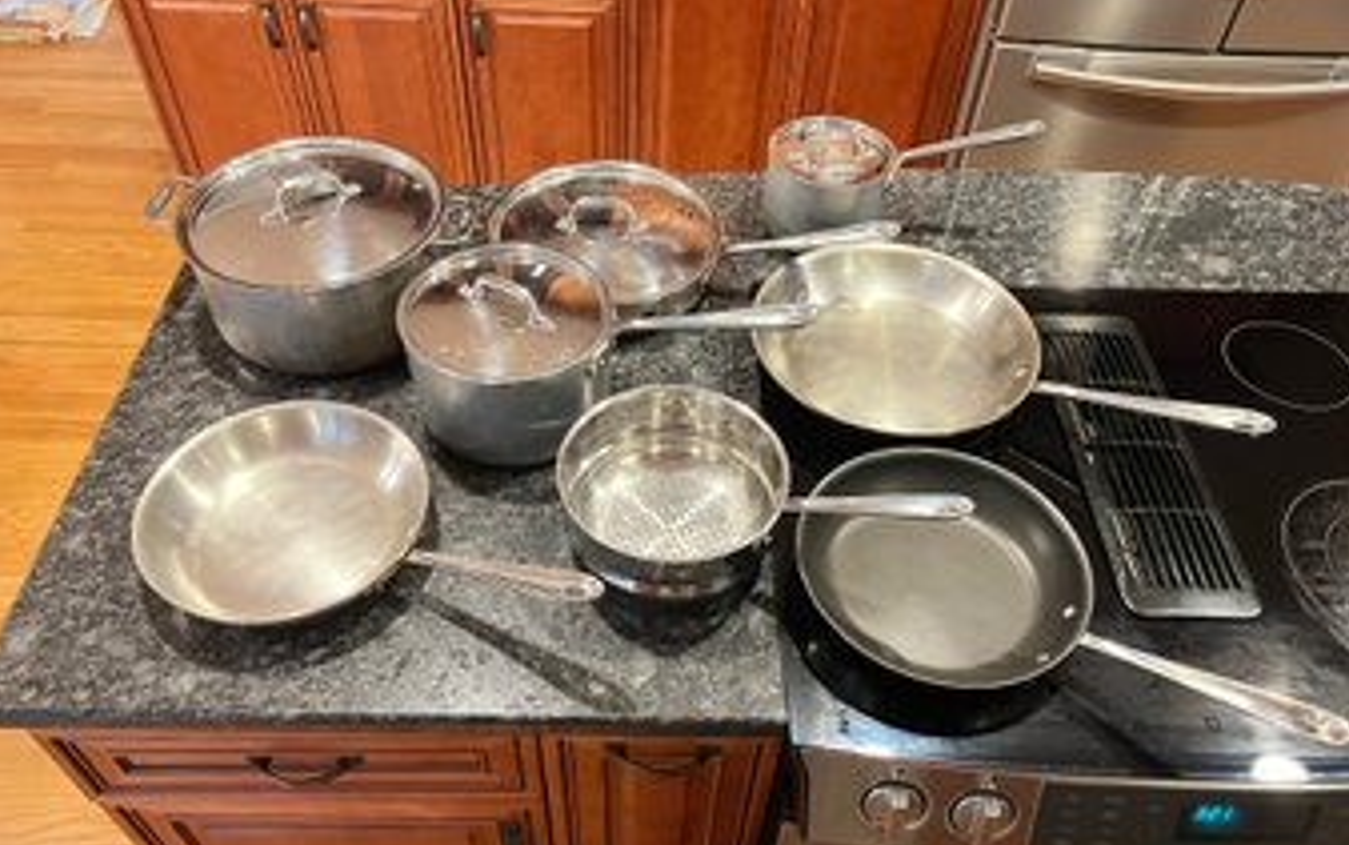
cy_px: 443
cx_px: 670
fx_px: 1030
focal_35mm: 28
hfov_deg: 66.4
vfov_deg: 44.6
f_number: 1.5
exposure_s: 1/60
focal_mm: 5.7
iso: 500
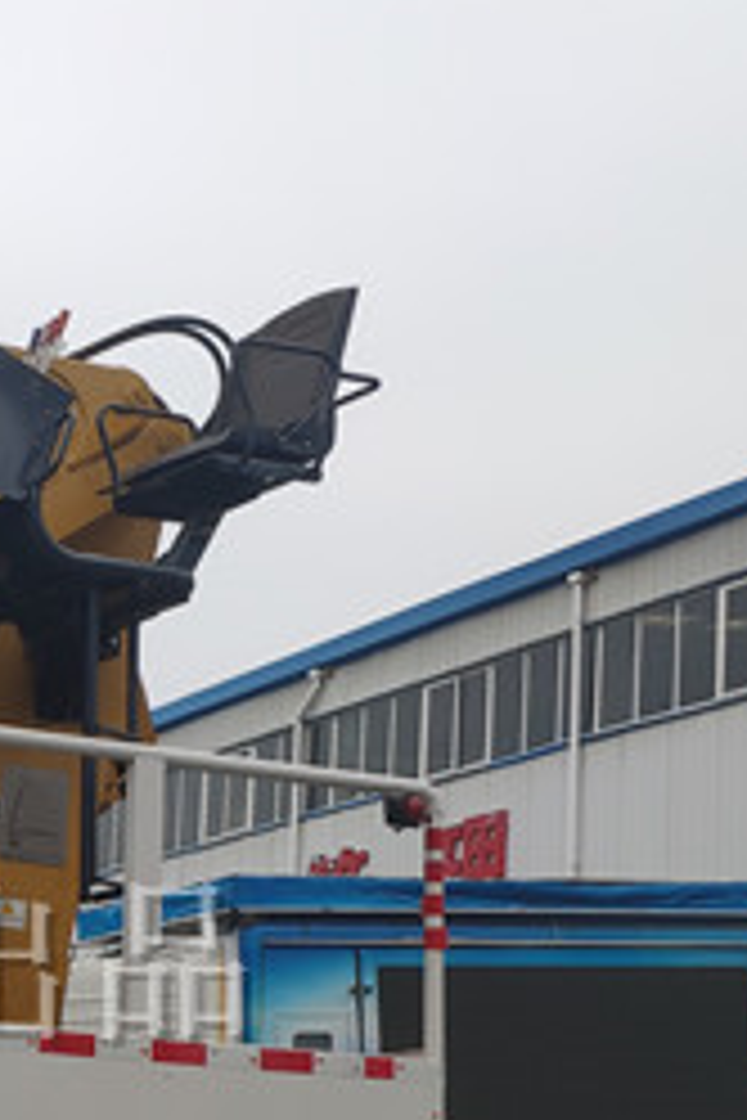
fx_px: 1992
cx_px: -279
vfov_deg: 30.2
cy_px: 992
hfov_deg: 19.3
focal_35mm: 64
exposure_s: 1/868
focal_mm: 4.22
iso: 100
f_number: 1.8
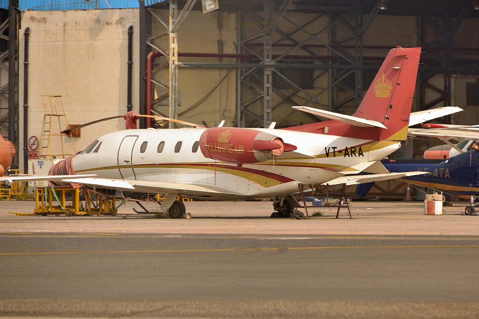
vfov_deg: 4.6
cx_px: 240
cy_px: 160
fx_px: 3991
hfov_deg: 6.9
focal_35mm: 300
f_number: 6.3
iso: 320
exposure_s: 1/500
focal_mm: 300
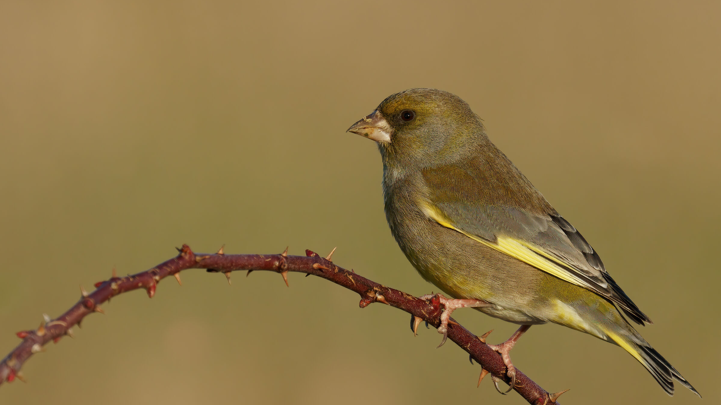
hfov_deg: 3.4
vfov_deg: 1.9
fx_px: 12045
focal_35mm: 630
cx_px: 361
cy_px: 222
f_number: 10
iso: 1250
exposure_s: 1/1600
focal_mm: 600
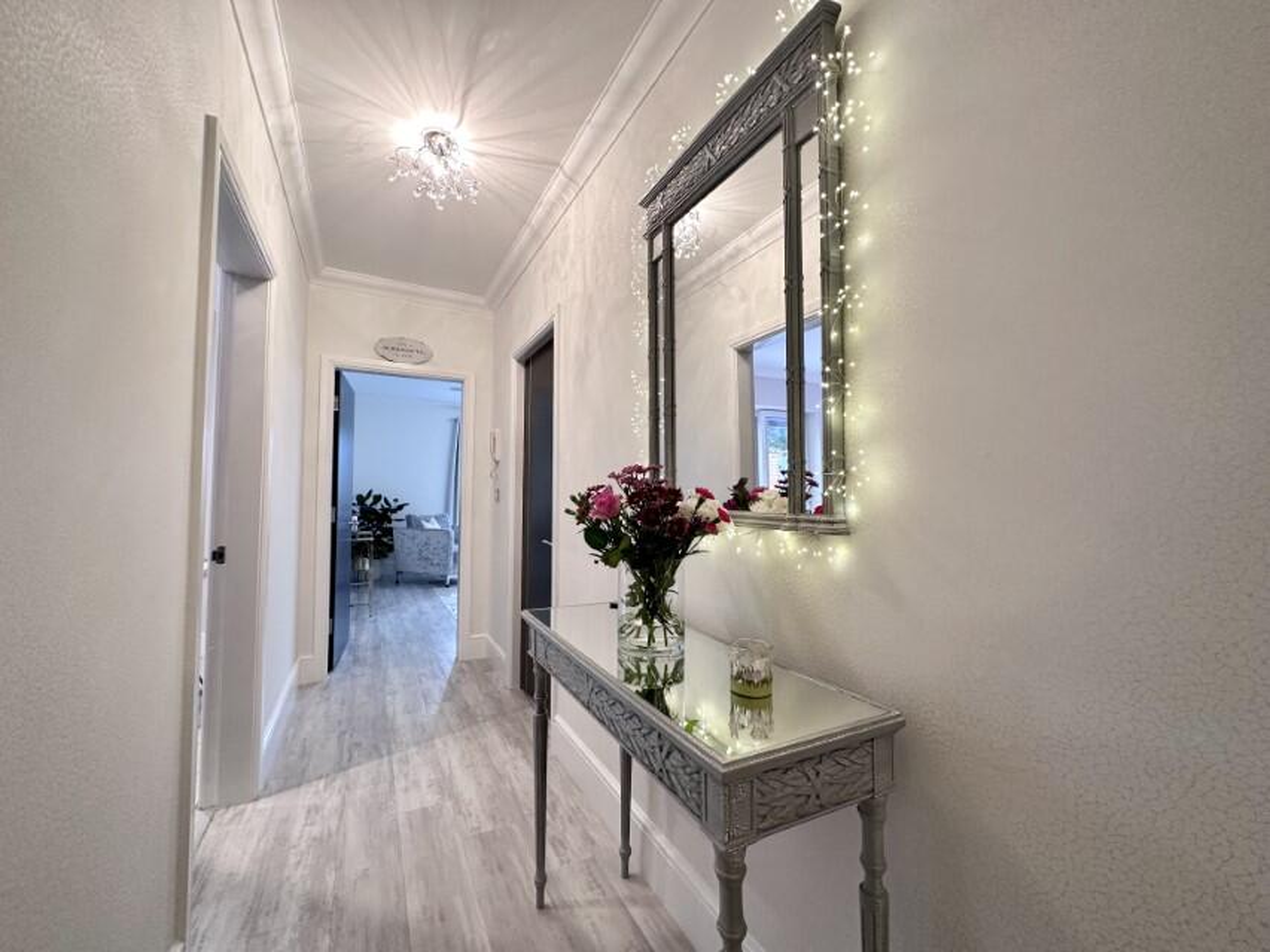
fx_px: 514
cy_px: 476
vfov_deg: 85.7
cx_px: 635
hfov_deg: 102.1
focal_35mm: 14
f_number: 2.2
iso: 160
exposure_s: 1/50
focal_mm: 2.22
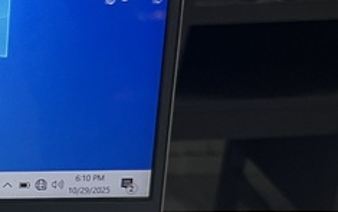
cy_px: 225
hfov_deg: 15.6
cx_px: -239
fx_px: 1087
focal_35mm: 118
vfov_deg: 11.0
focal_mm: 5.7
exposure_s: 1/50
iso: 100
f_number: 1.5
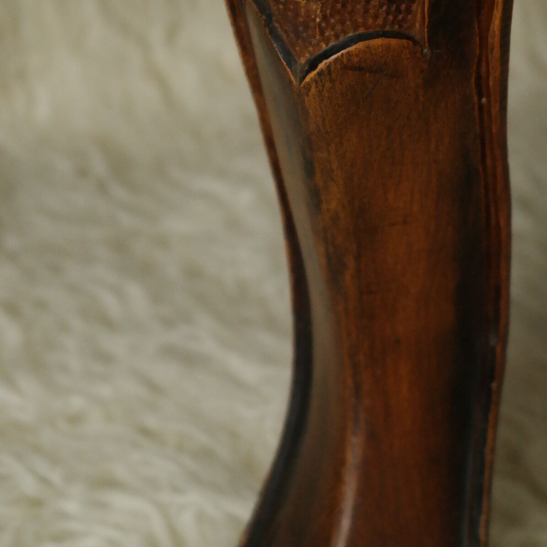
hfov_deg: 11.9
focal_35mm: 146
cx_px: 395
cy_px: 104
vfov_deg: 11.9
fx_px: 2610
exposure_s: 1/50
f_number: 5.6
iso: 1600
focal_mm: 45
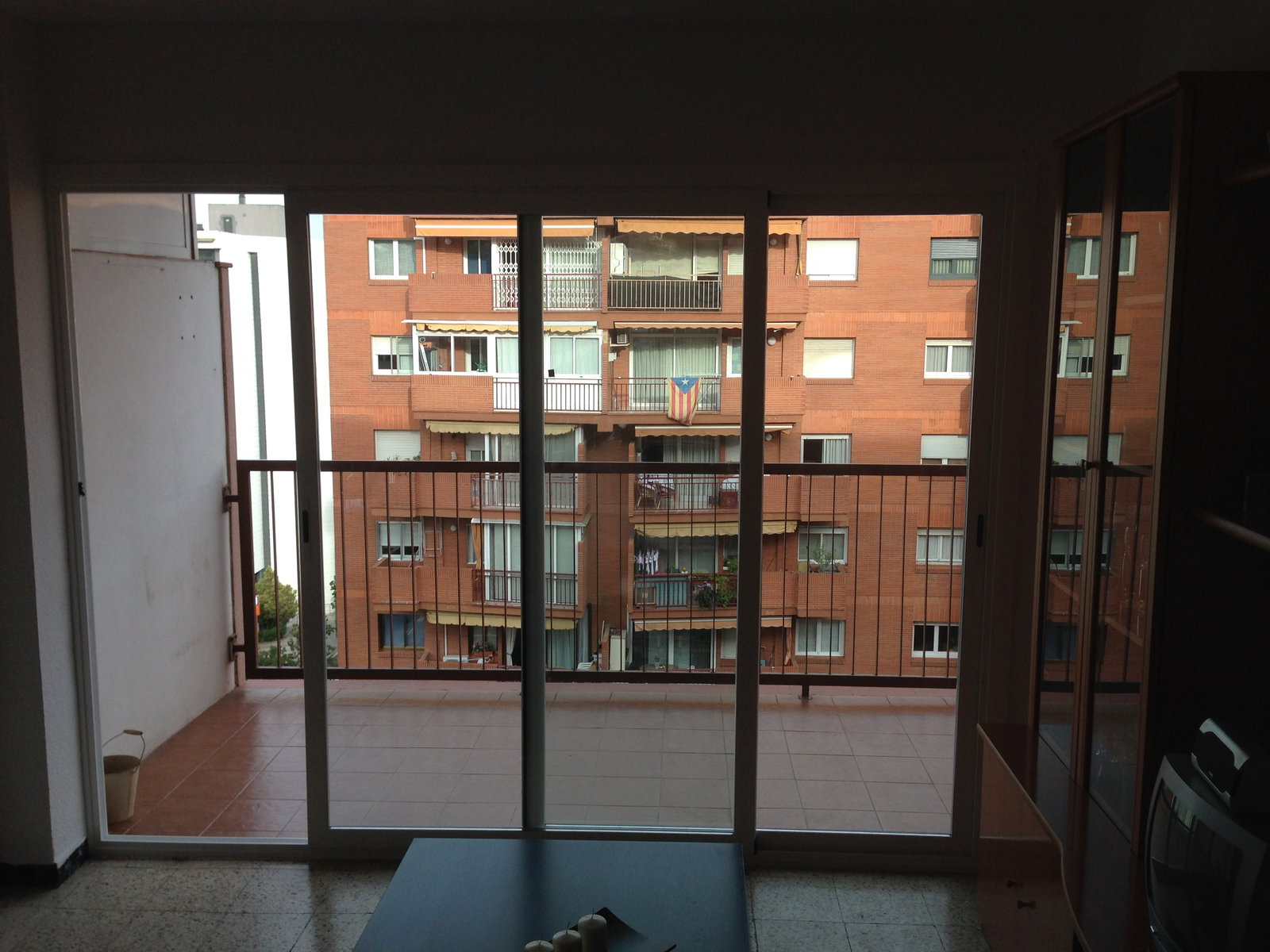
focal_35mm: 33
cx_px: 635
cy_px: 476
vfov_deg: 42.9
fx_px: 1211
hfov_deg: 55.4
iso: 50
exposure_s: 1/337
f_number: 2.4
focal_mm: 4.12
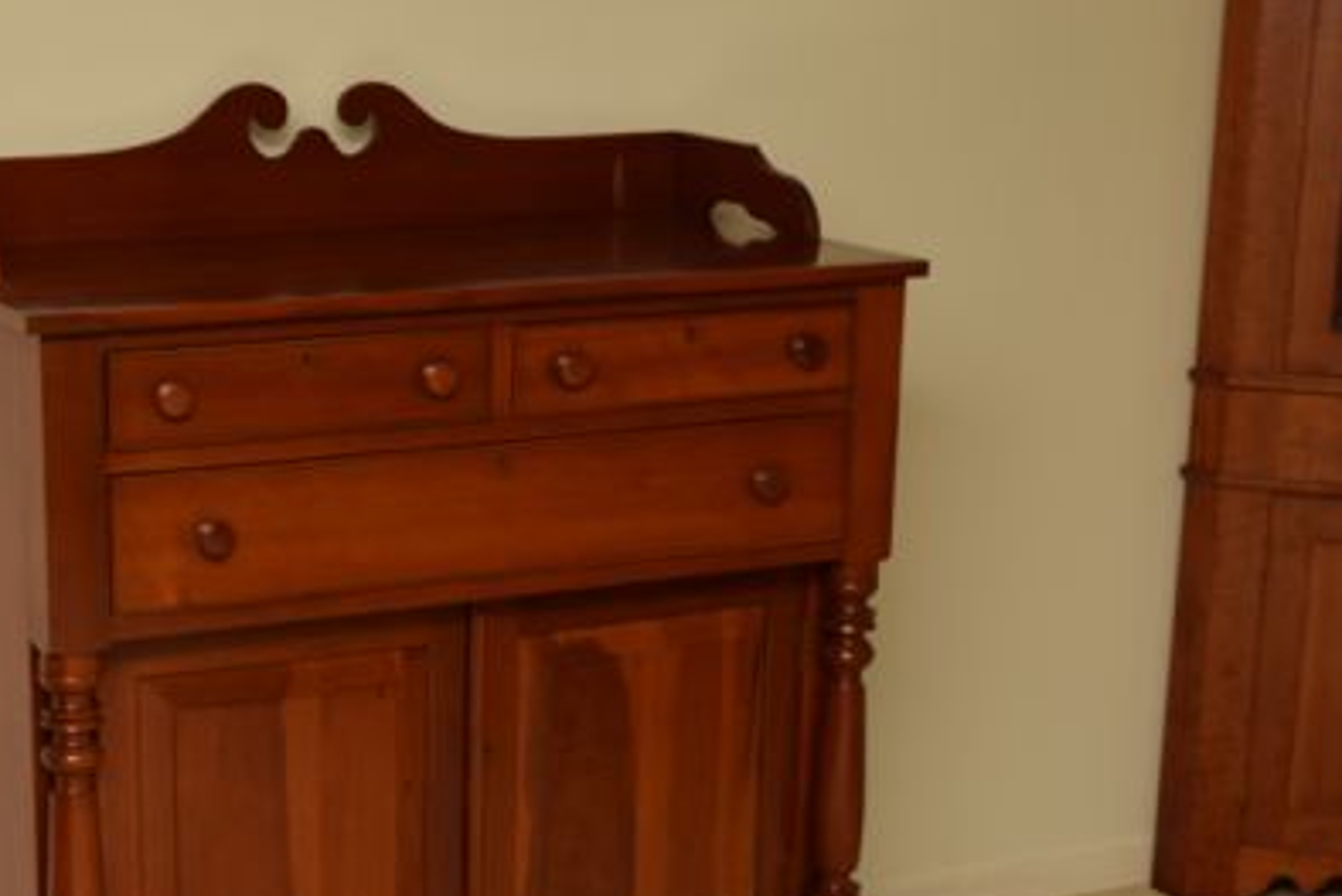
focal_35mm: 78
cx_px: 395
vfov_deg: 17.4
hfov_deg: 25.8
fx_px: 2909
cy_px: 690
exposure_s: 1/125
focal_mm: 32
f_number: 5.6
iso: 400
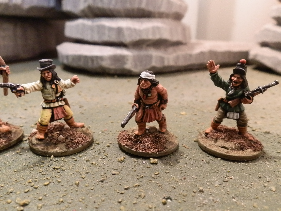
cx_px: 140
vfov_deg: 49.7
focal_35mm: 28
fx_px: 227
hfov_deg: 63.4
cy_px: 106
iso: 400
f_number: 3.1
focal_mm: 5
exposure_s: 1/60
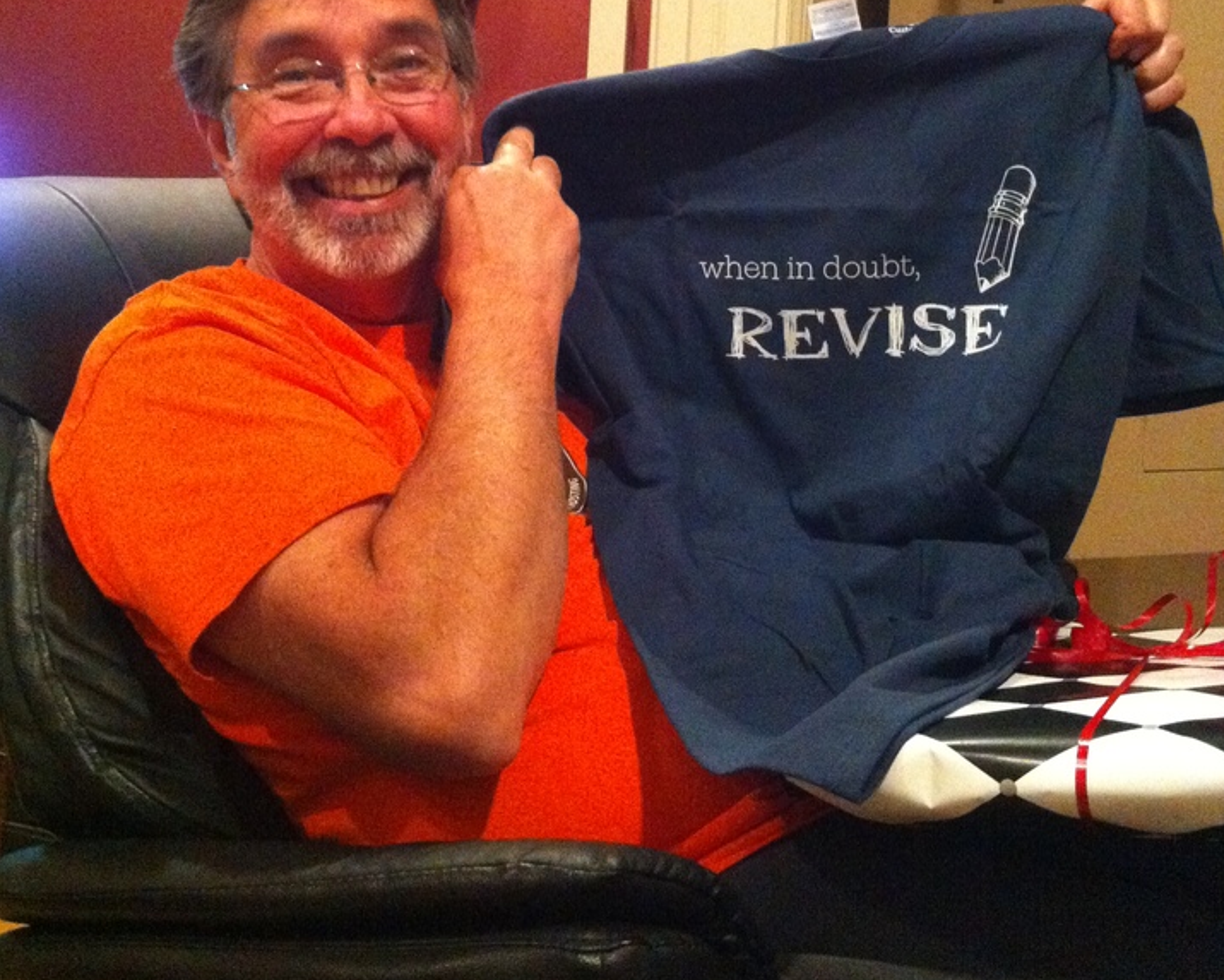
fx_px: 1666
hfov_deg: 40.3
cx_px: 613
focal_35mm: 46
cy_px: 262
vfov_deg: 32.2
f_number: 2.8
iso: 1000
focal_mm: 3.85
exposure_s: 1/15
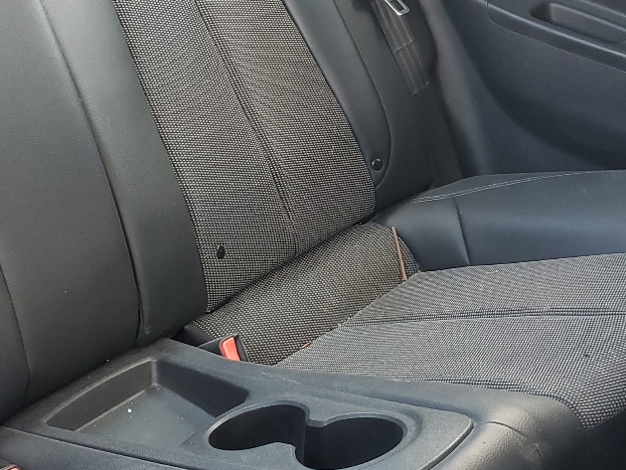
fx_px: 1194
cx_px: 269
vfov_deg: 22.1
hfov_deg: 29.3
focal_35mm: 66
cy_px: 122
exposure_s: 1/60.2
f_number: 1.5
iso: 67
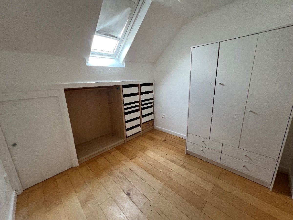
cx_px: 146
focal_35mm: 13
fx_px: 110
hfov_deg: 106.2
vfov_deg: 89.9
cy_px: 110
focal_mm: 1.57
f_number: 1.8
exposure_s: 1/70
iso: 250
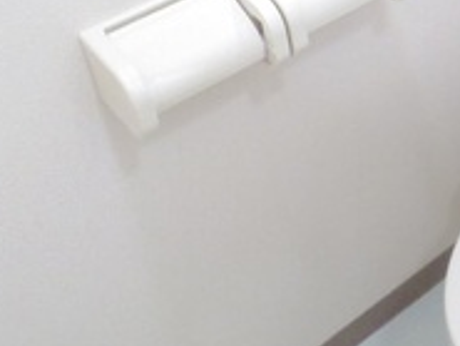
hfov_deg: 25.9
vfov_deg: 20.4
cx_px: 535
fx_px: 904
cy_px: -58
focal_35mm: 68
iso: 800
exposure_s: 1/20
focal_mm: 3.9
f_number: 3.7
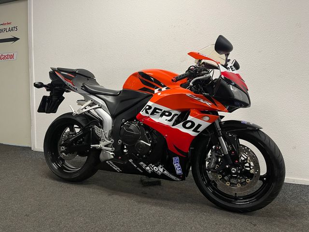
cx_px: 154
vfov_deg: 53.1
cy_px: 116
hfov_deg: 67.3
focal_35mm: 26
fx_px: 232
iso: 80
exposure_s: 1/50
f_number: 1.6
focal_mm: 5.1
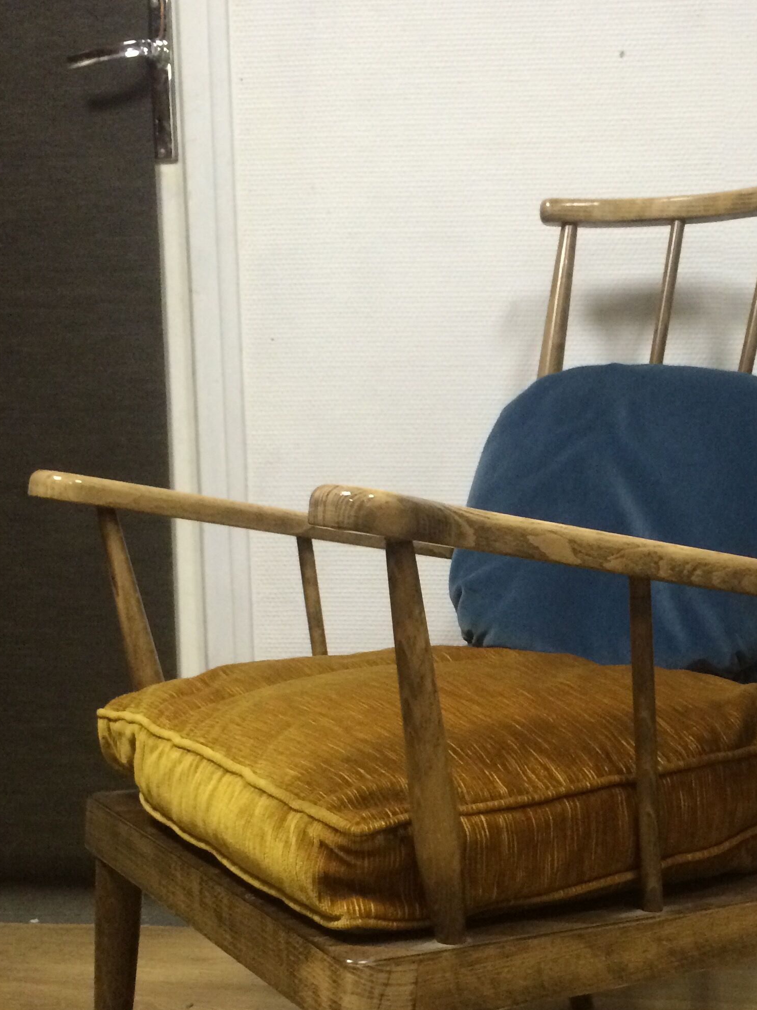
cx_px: 539
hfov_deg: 29.9
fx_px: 1400
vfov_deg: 39.3
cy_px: 656
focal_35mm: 48
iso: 250
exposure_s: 1/20
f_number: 2.2
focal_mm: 4.15
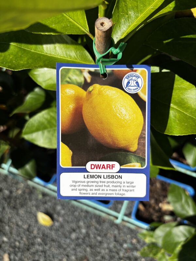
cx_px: 98
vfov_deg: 67.3
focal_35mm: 26
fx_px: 196
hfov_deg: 53.1
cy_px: 130
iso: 50
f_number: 1.6
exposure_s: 1/5076
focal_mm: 5.96
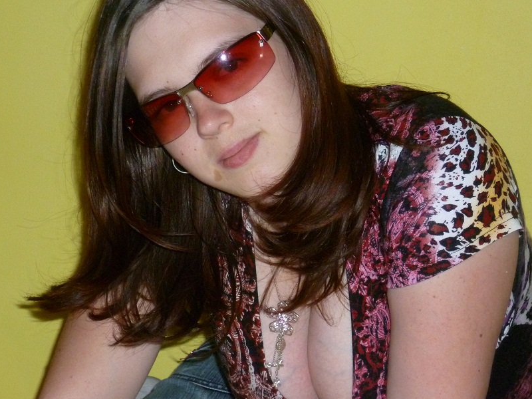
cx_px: 261
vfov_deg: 14.2
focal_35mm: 104
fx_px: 1598
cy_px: 163
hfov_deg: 18.9
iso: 400
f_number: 4.7
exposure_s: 1/160
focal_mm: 13.7
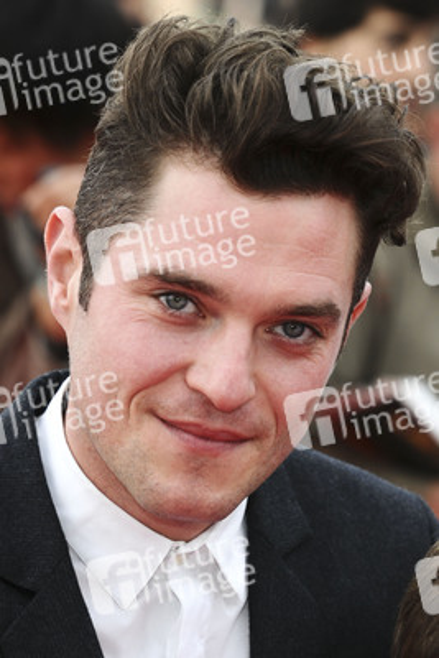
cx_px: 220
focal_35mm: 158
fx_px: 2878
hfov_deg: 8.7
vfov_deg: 13.0
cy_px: 329
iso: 250
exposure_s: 1/200
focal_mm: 105
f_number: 5
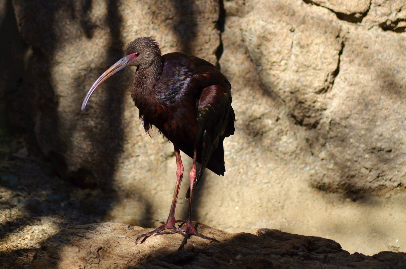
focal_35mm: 300
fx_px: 3377
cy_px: 134
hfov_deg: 6.9
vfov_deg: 4.6
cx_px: 203
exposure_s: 1/2000
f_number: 5.6
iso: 400
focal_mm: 200
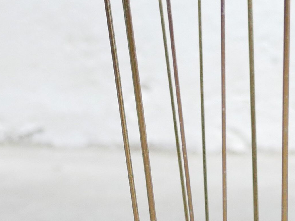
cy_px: 178
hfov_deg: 11.4
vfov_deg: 8.6
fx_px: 1475
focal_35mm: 173
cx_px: 230
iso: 1250
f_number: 1.7
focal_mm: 20
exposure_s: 1/60
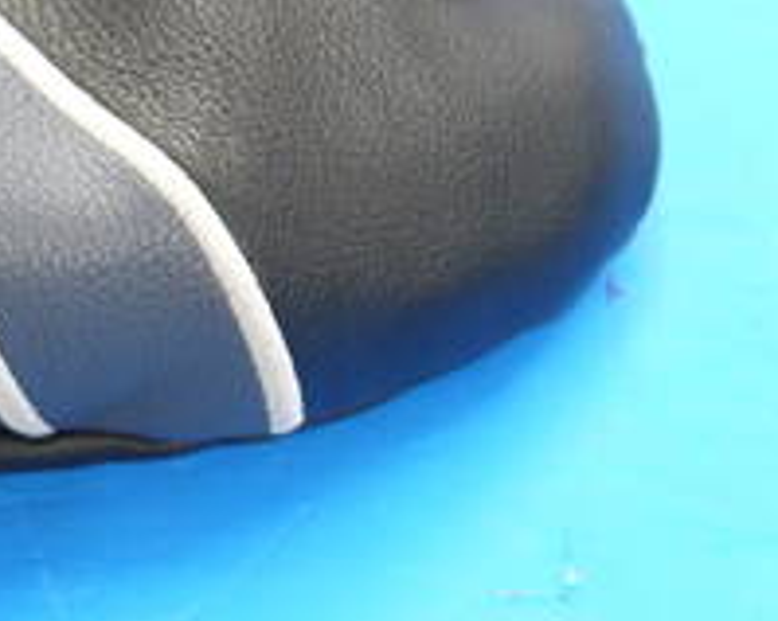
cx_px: -395
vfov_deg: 9.8
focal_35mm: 157
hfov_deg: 11.7
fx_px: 3613
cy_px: 277
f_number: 4.6
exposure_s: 1/60
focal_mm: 25
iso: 800
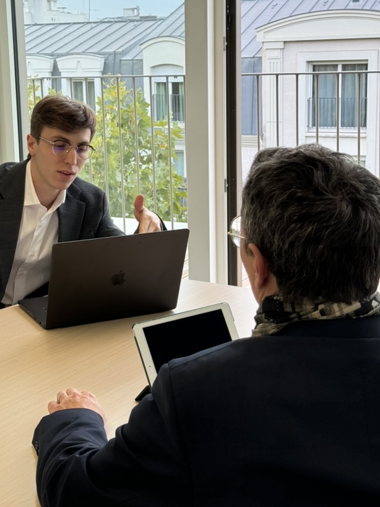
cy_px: 199
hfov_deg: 24.4
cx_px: 147
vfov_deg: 32.1
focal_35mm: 60
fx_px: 878
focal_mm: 6.76
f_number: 1.78
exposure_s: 1/182
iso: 64
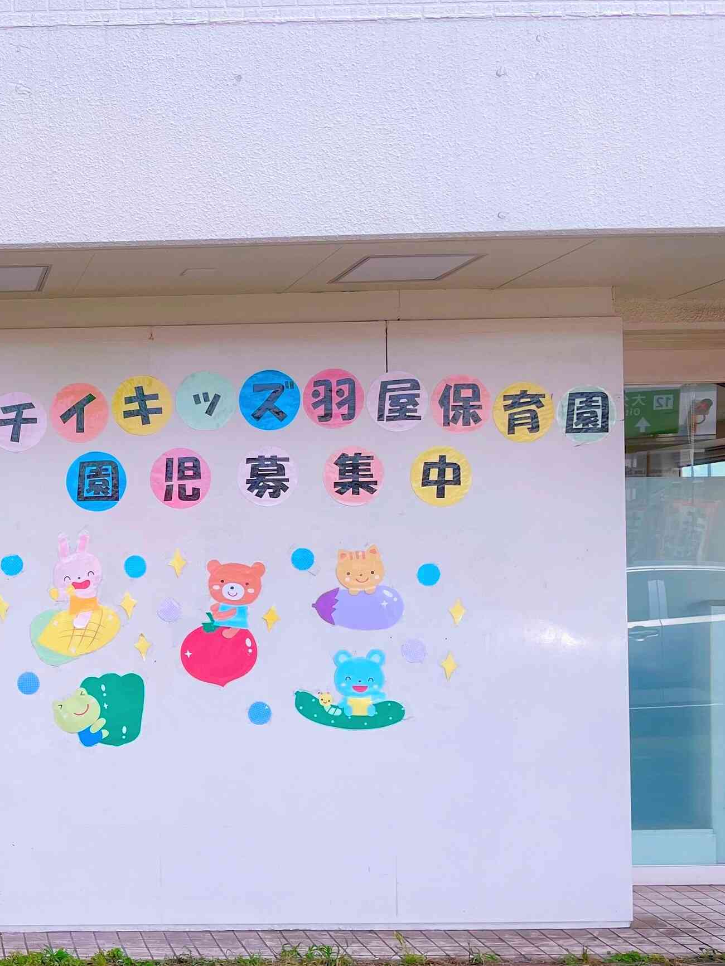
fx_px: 1256
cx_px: -96
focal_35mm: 45
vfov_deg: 41.9
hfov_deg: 28.8
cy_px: 573
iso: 32
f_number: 1.6
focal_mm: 4.2
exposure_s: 1/1575
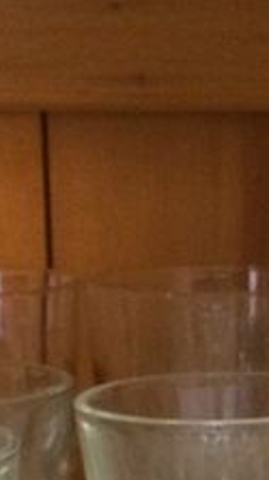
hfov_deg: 9.1
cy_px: 496
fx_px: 1678
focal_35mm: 132
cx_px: 295
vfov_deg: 15.9
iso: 320
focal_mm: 4.12
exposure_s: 1/30
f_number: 2.2
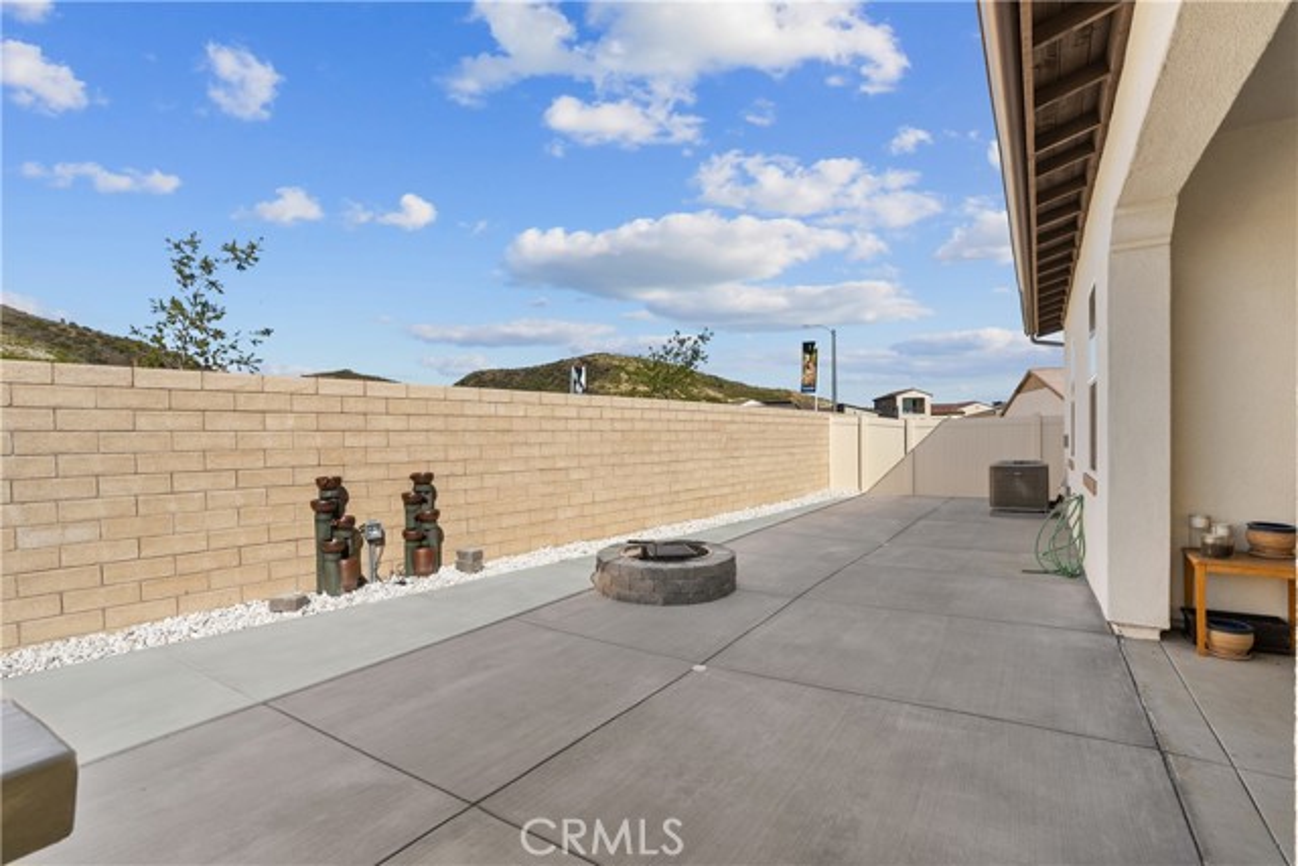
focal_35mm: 16
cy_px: 433
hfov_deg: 96.7
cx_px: 649
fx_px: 577
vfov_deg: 73.8
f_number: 9
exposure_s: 1/100
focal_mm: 16
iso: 200
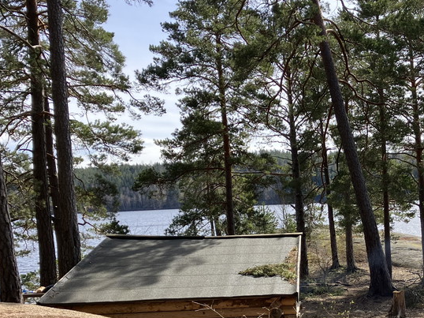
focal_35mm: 50
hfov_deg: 36.9
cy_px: 252
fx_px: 612
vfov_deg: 28.5
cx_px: 336
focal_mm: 3.99
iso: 32
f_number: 1.8
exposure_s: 1/585
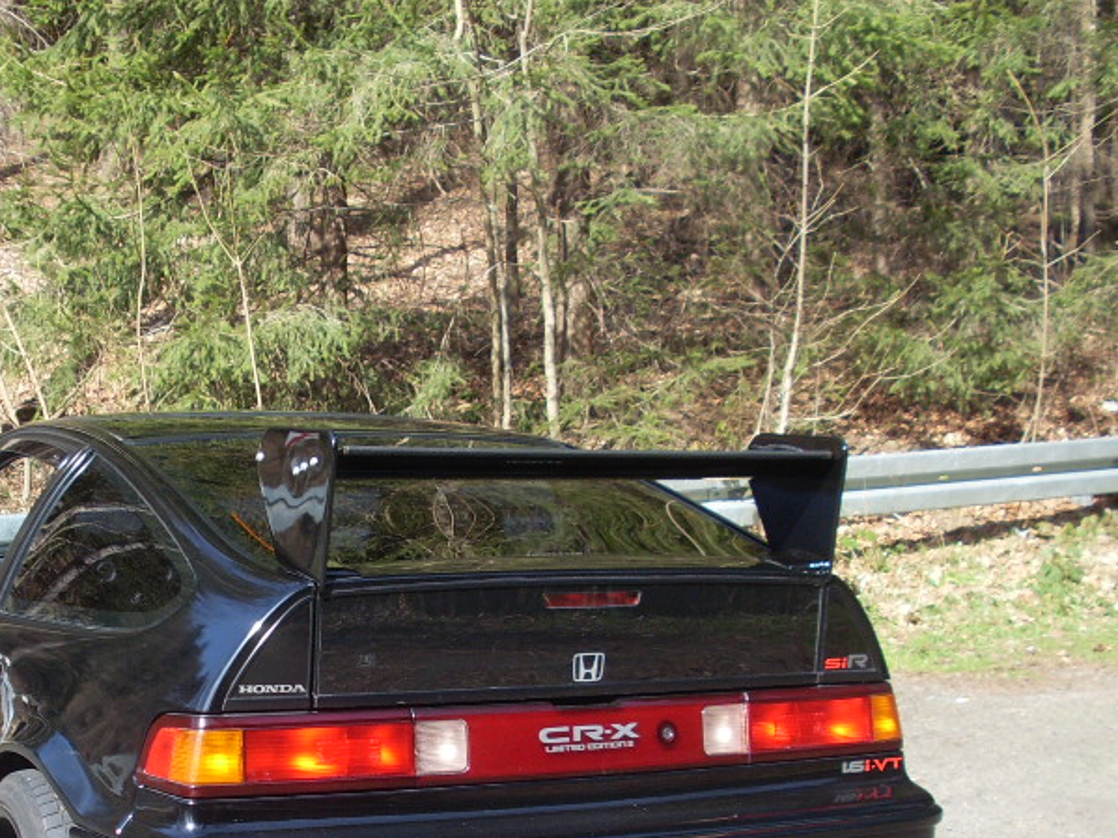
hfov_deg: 29.5
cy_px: 698
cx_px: 340
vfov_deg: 22.2
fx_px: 2099
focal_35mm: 65
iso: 80
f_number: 7.7
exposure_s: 1/60
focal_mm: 6.3
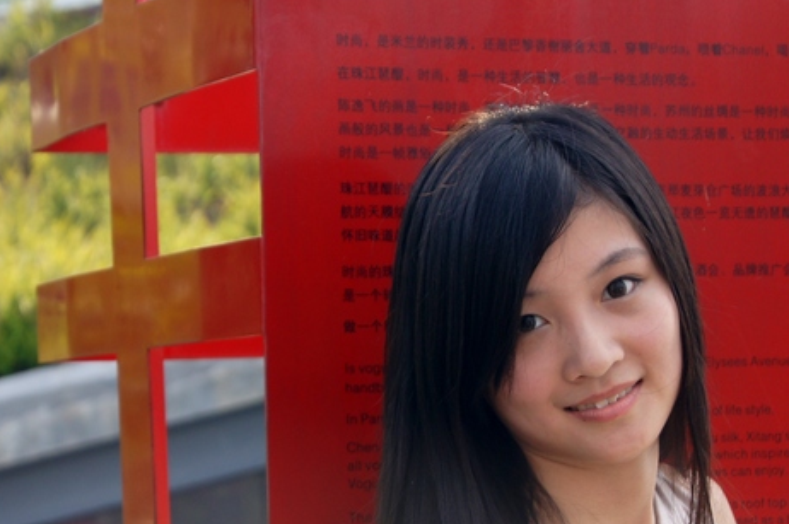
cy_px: 425
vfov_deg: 9.6
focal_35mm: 143
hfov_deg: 14.4
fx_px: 3128
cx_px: 359
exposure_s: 1/250
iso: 200
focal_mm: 55
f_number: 5.6
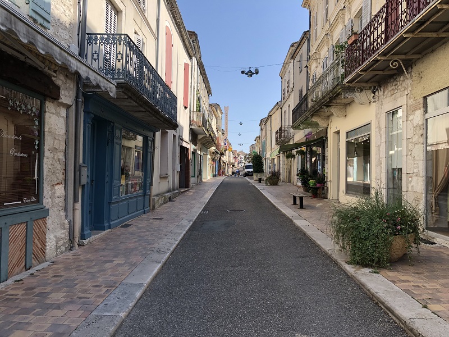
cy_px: 168
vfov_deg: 49.7
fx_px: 363
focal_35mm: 28
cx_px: 224
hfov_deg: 63.4
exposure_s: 1/827
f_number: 1.8
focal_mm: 3.99
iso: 20
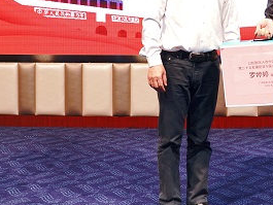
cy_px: 4
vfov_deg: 23.1
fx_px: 481
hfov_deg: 30.7
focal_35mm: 61
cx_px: 226
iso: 640
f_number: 3.2
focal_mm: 24
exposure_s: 1/100
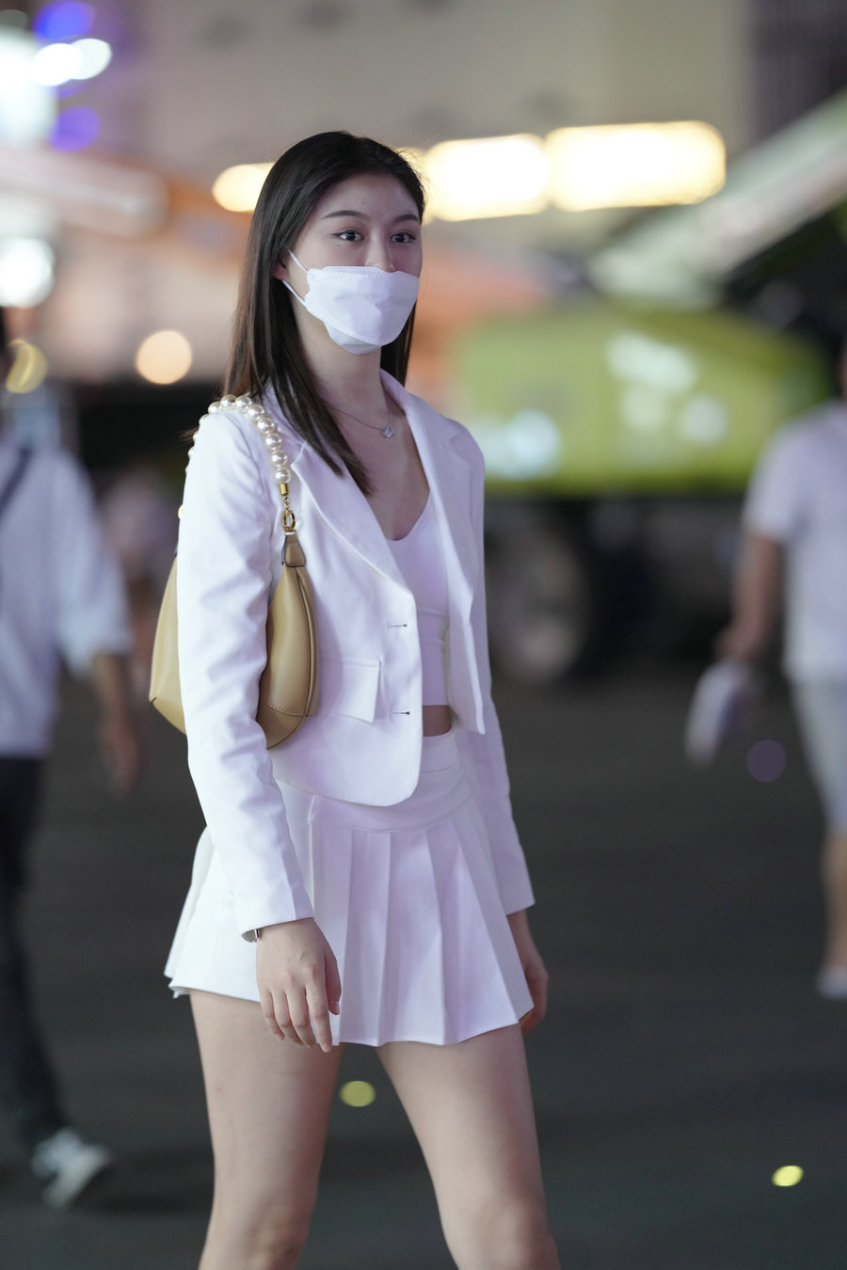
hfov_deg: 10.2
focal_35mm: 135
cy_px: 635
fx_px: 4764
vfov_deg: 15.2
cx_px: 424
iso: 2500
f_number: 2.2
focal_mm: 135
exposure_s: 1/250
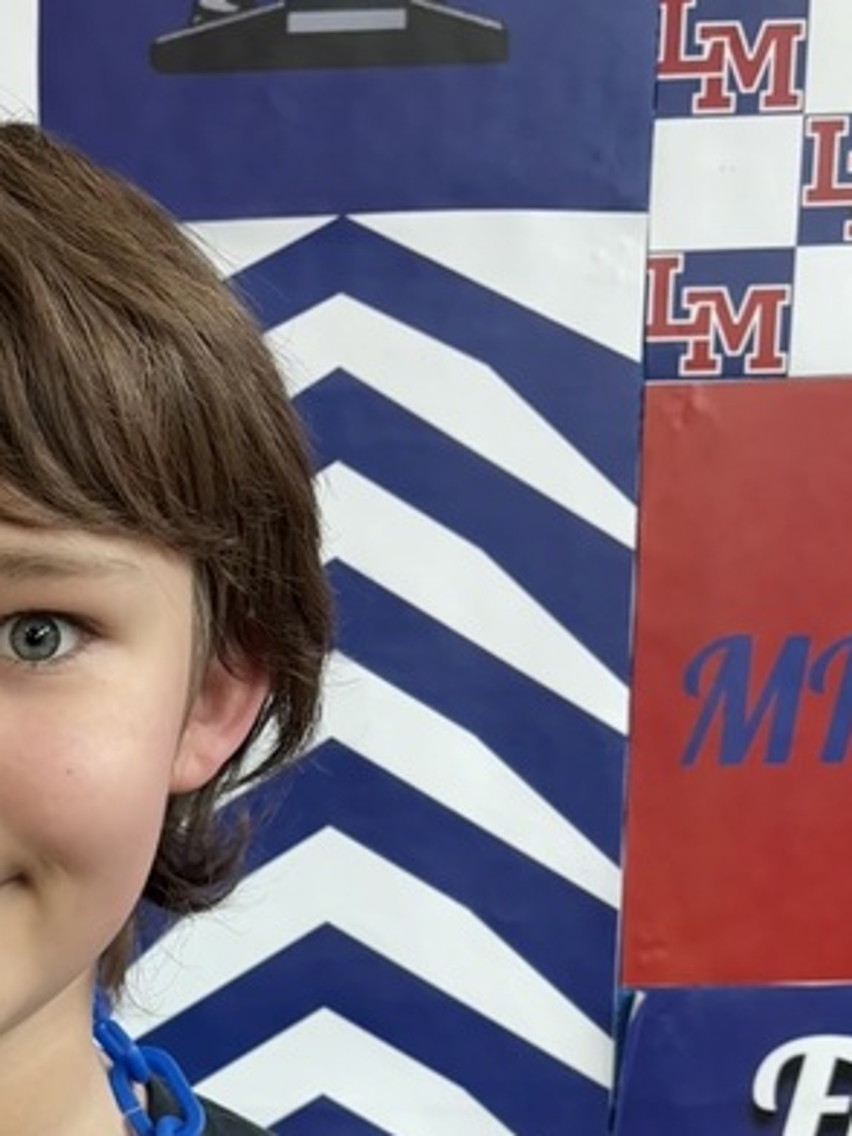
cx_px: -96
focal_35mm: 68
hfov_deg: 20.6
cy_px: 1243
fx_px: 2232
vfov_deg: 26.4
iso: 100
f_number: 1.6
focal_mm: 5.96
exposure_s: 1/120
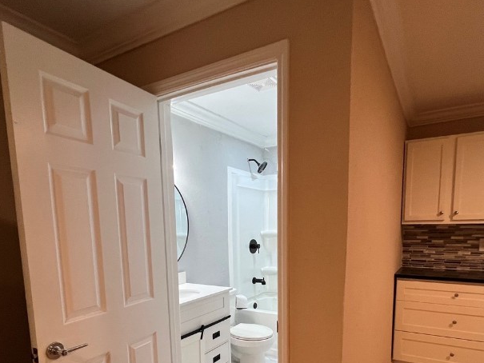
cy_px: 272
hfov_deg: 76.3
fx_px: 308
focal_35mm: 22
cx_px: 254
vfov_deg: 58.0
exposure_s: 1/120
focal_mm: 1.57
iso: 200
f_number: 1.8
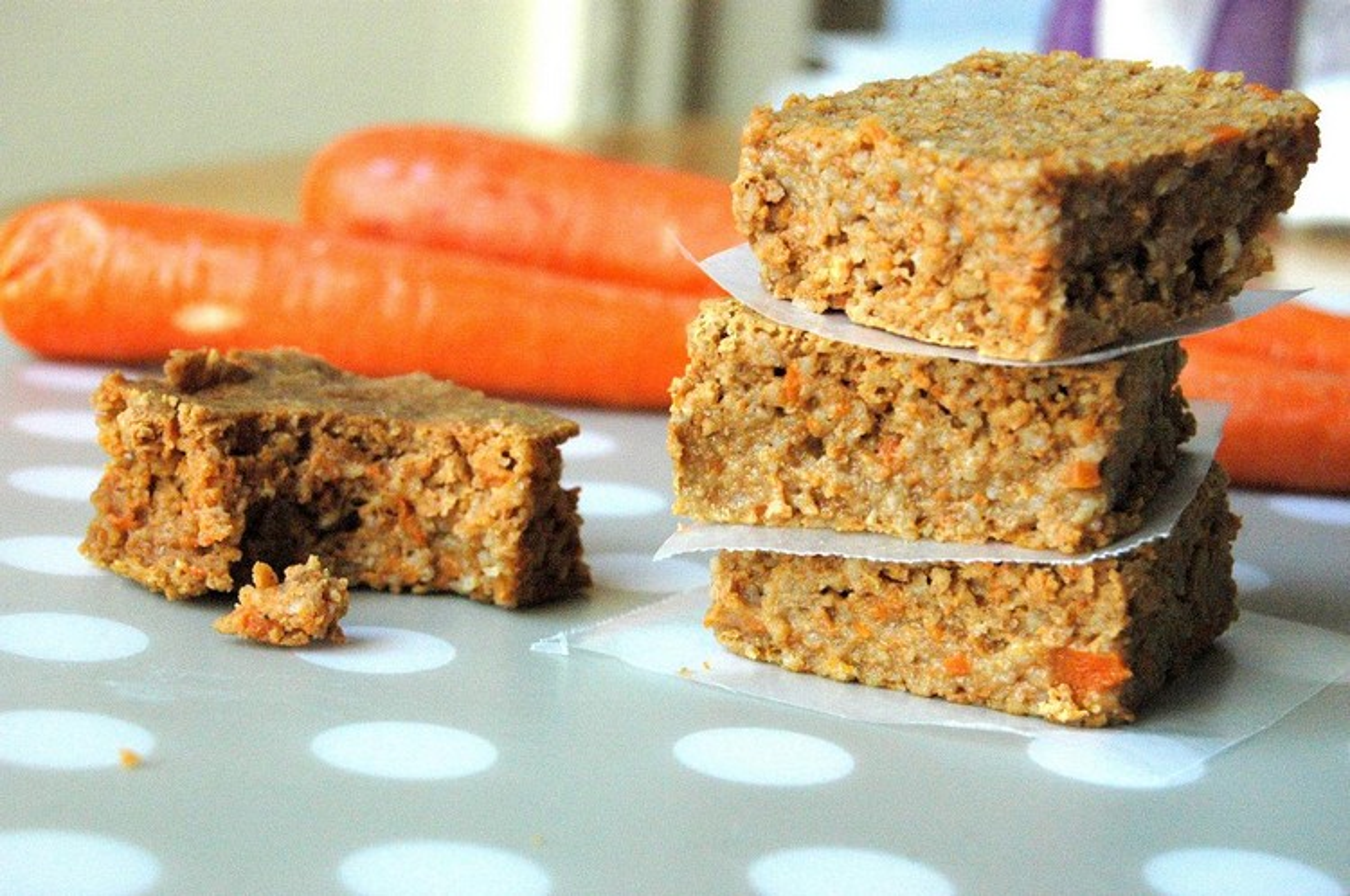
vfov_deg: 16.5
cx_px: 675
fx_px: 3090
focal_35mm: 82
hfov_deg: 24.6
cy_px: 448
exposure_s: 1/100
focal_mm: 55
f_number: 5.6
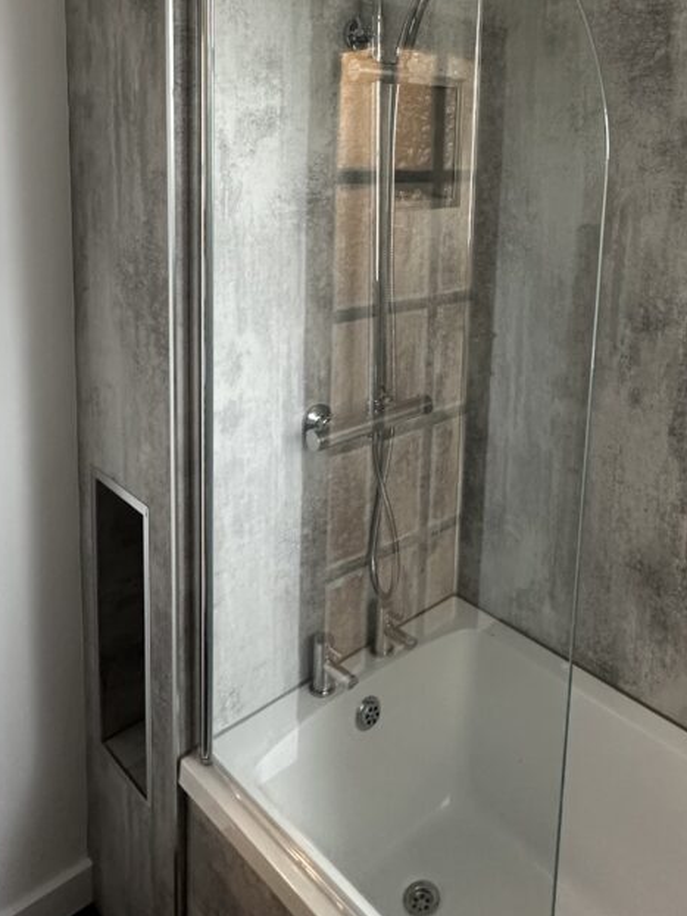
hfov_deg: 45.4
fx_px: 793
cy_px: 239
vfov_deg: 57.2
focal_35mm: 30
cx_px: 508
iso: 400
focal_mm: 2.22
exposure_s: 1/50
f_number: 2.2
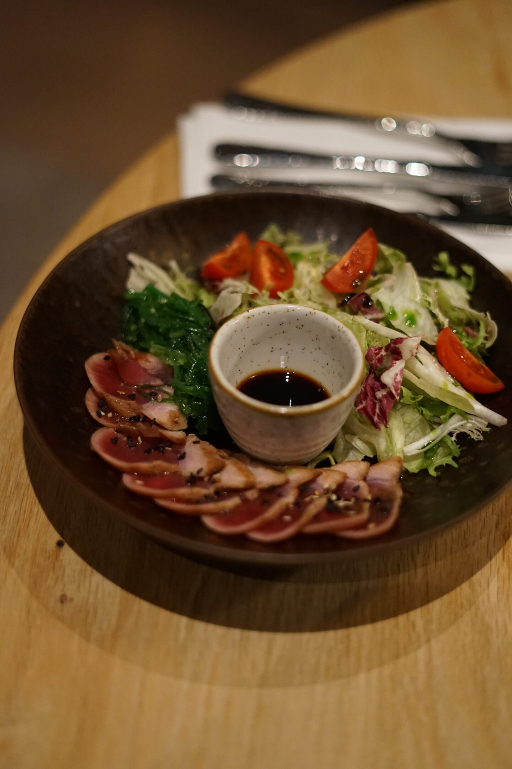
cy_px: 384
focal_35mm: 50
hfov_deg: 27.0
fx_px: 1067
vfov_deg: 39.6
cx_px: 256
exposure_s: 1/160
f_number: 2
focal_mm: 50
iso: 3200
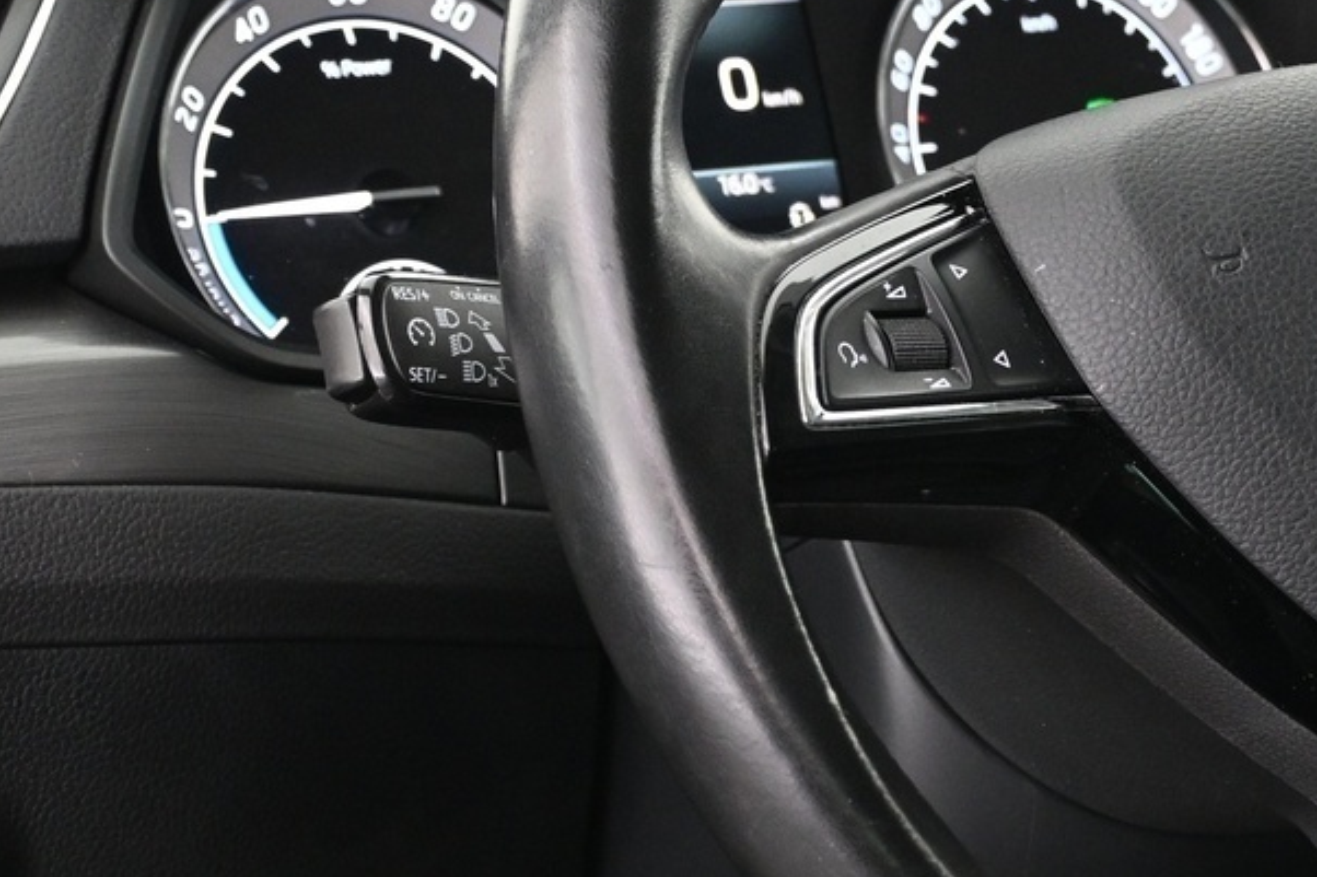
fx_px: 4133
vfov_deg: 12.1
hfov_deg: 17.7
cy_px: 343
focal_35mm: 113
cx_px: 1262
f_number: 4.5
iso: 1600
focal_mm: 28
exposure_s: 1/13
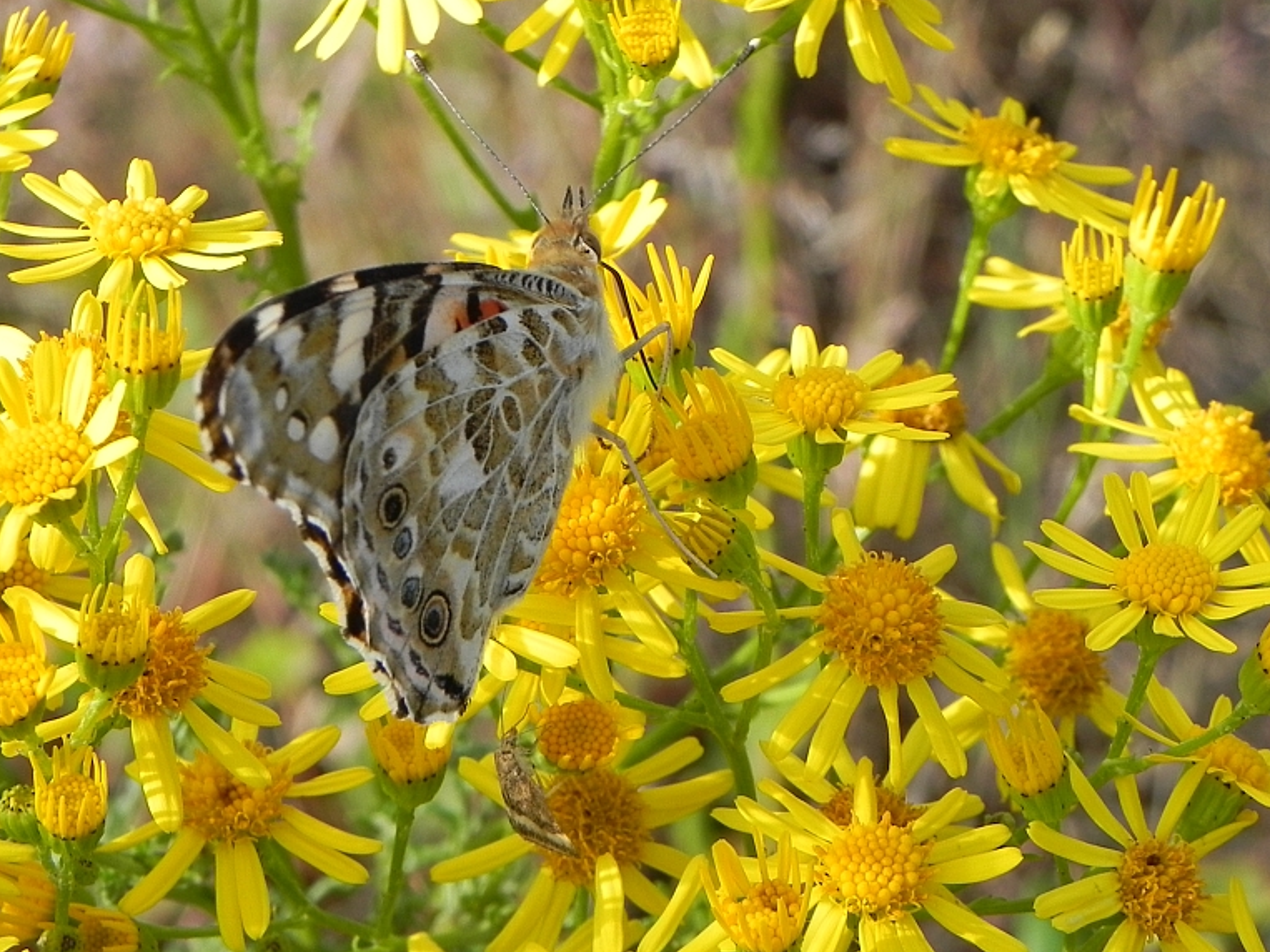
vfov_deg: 10.5
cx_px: 521
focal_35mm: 141
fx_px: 5172
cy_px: 593
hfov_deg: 14.0
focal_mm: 18.8
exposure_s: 1/532
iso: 160
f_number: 5
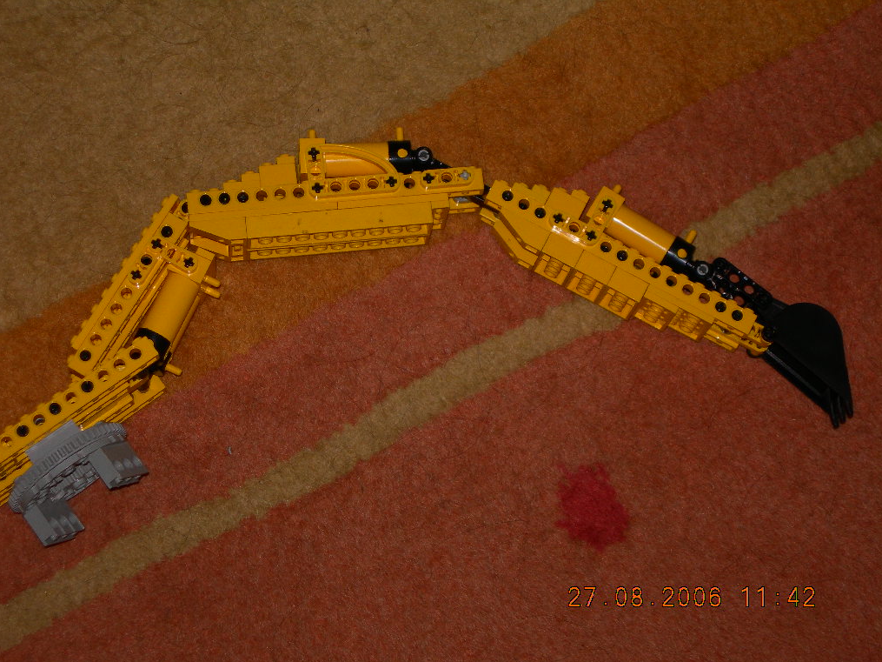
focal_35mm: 115
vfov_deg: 12.9
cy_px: 333
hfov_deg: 17.1
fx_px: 2930
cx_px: 440
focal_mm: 23.4
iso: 50
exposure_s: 1/60.1
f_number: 4.9
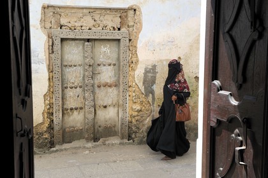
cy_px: 89
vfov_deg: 31.9
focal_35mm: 42
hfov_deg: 46.4
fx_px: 313
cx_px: 134
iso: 400
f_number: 10
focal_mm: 42
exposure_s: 1/250
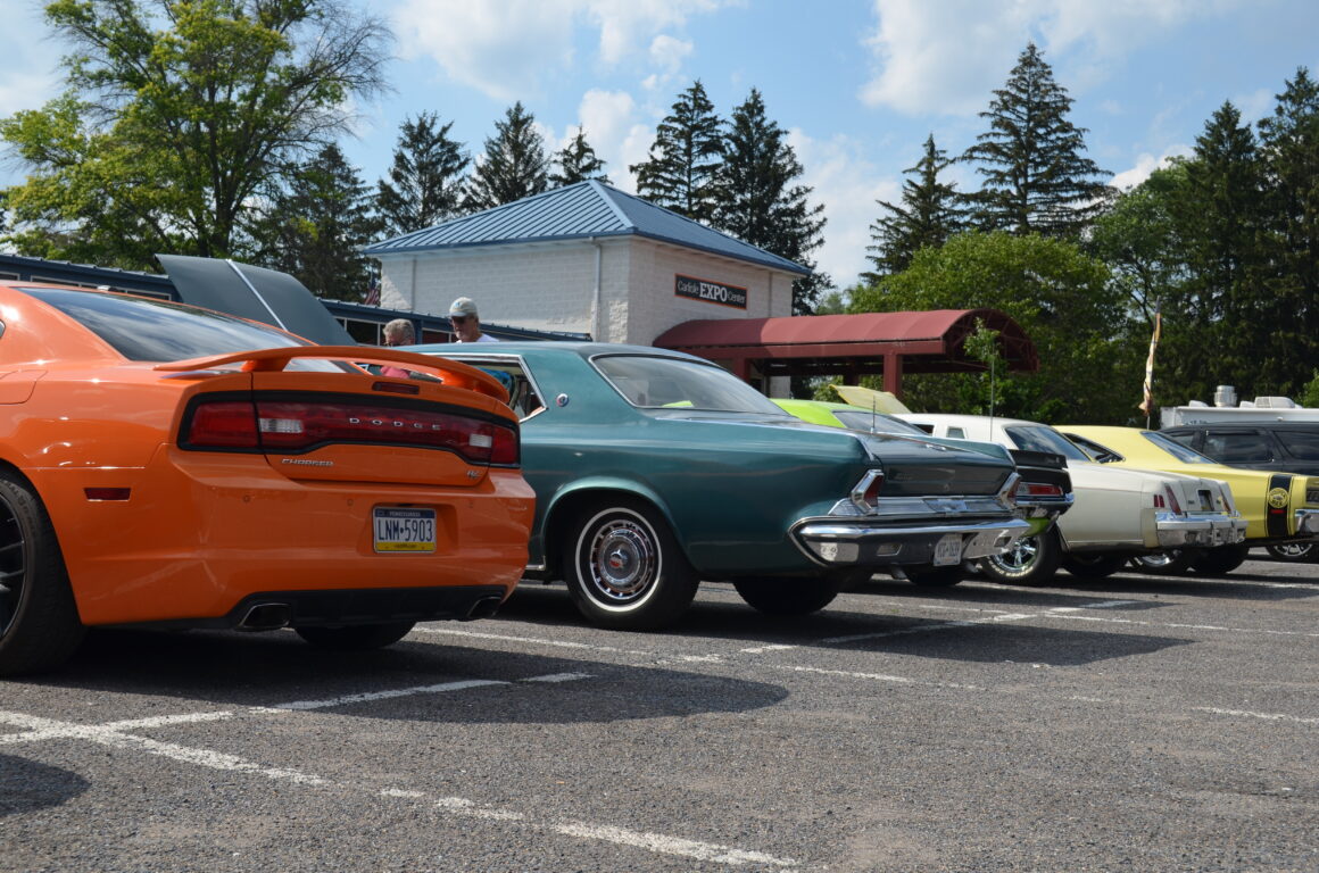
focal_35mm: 48
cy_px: 436
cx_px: 660
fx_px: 1755
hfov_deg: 41.2
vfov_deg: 27.9
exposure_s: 1/250
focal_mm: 32
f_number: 8
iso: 100
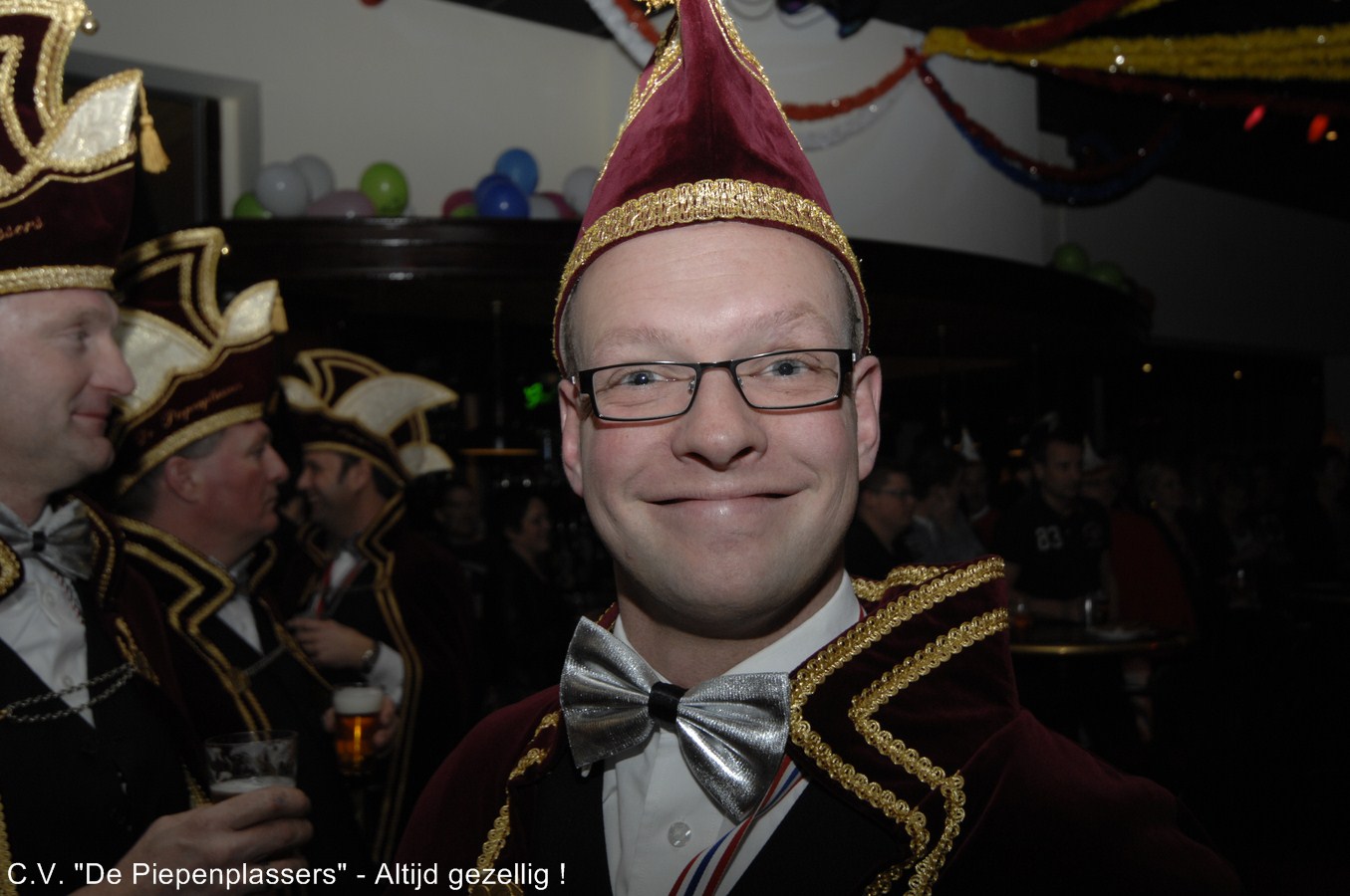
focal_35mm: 36
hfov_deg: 53.2
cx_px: 675
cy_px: 448
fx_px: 1348
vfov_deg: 36.8
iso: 250
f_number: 5.6
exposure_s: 1/125
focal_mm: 24
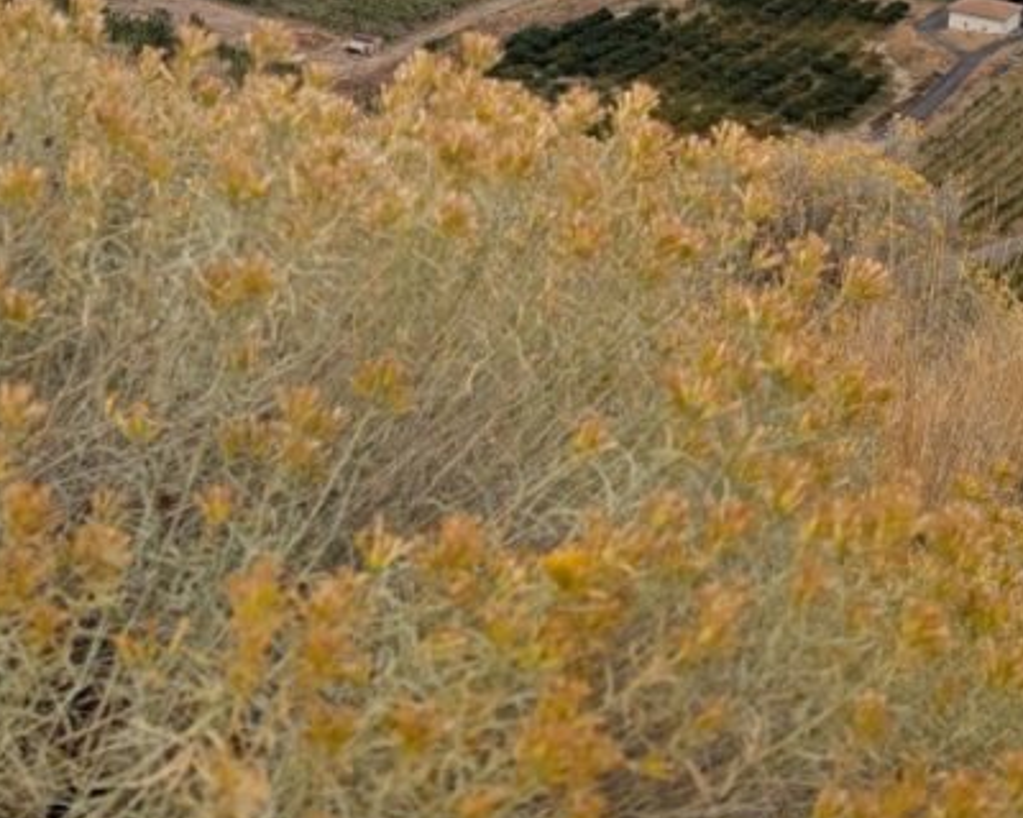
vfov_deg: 24.2
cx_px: 353
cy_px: -4
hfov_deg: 31.2
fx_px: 1817
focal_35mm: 60
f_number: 1.68
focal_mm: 6.9
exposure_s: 1/339
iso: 18
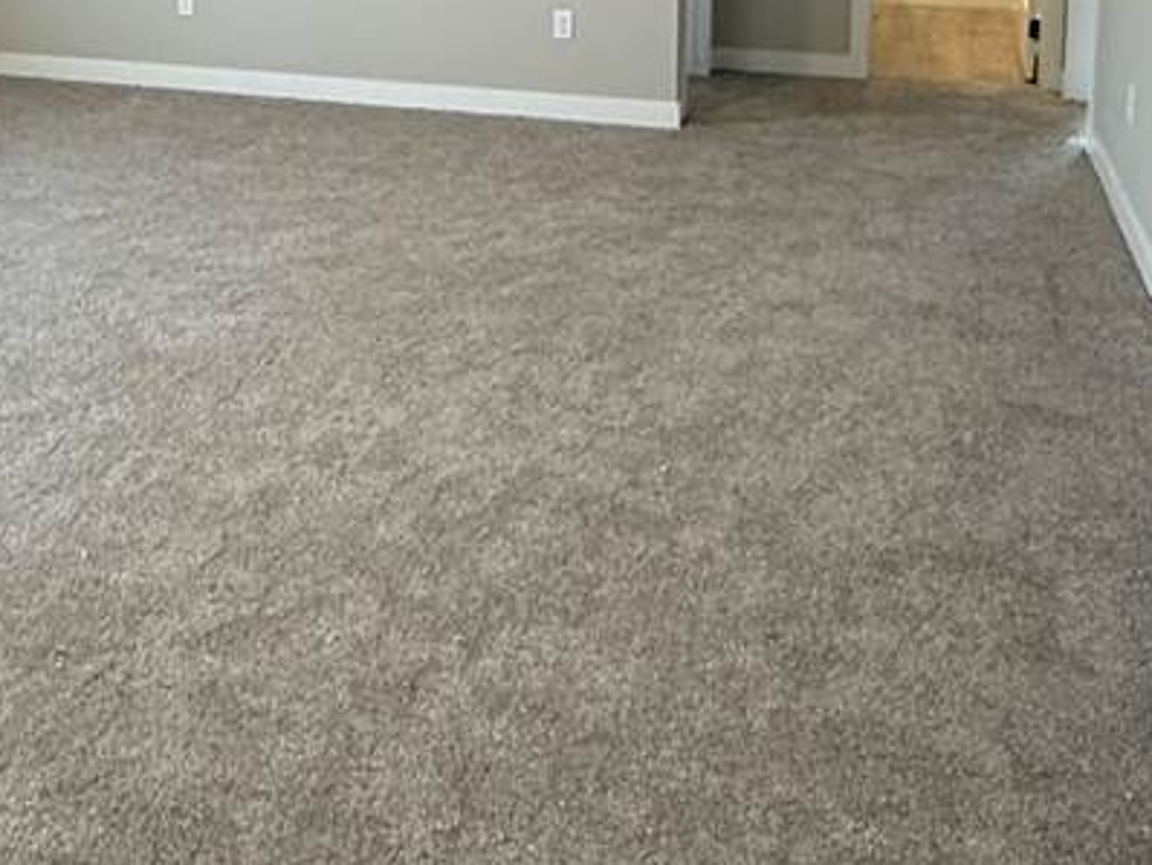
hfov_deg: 41.0
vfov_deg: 29.2
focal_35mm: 45
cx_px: 307
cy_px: -78
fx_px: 1498
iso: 320
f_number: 2.2
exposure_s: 1/120
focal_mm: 2.22
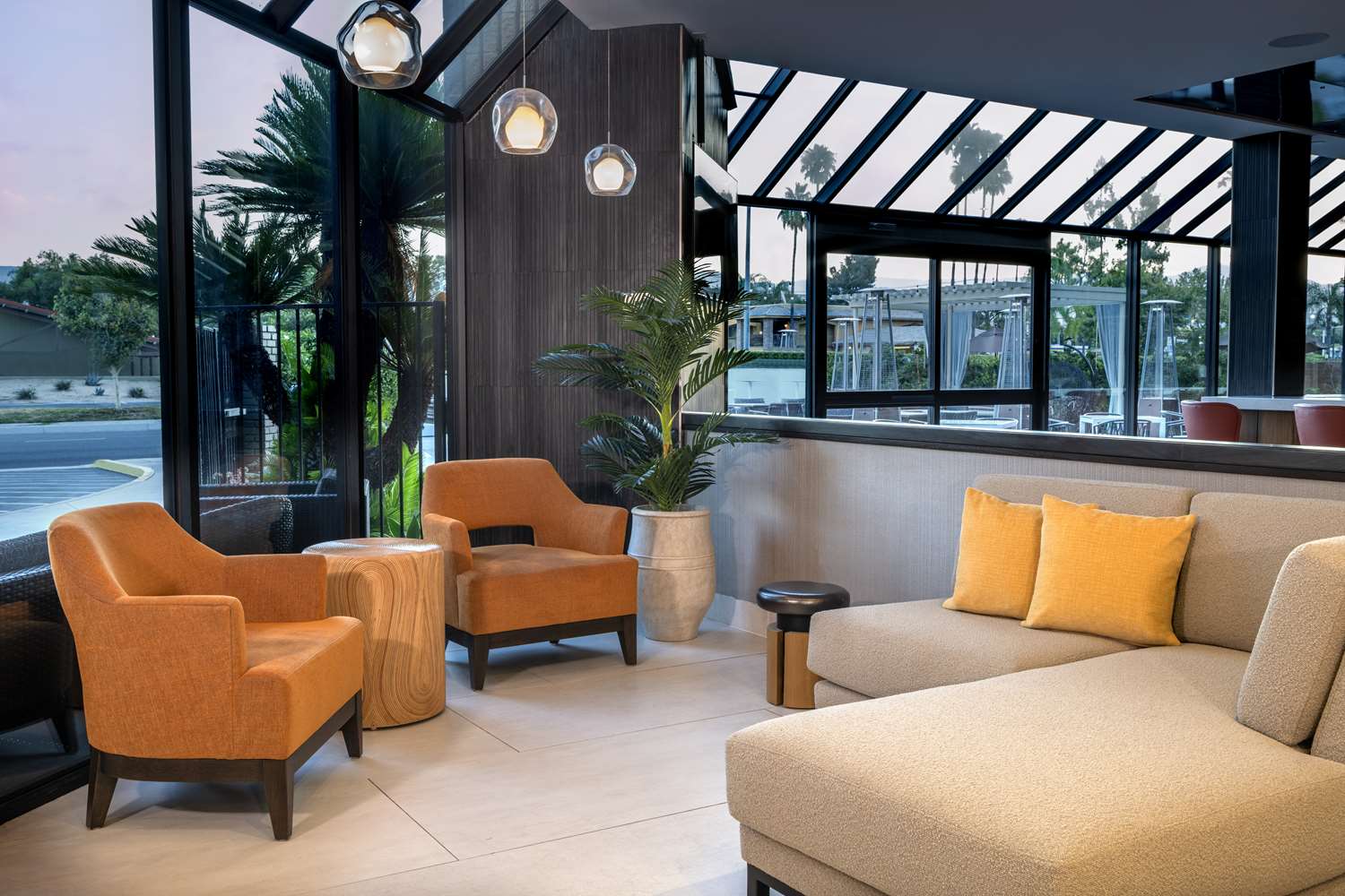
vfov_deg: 41.1
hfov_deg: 58.7
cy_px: 448
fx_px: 1195
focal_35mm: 32
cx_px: 672
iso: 125
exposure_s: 1/1.25
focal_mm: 32
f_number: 11
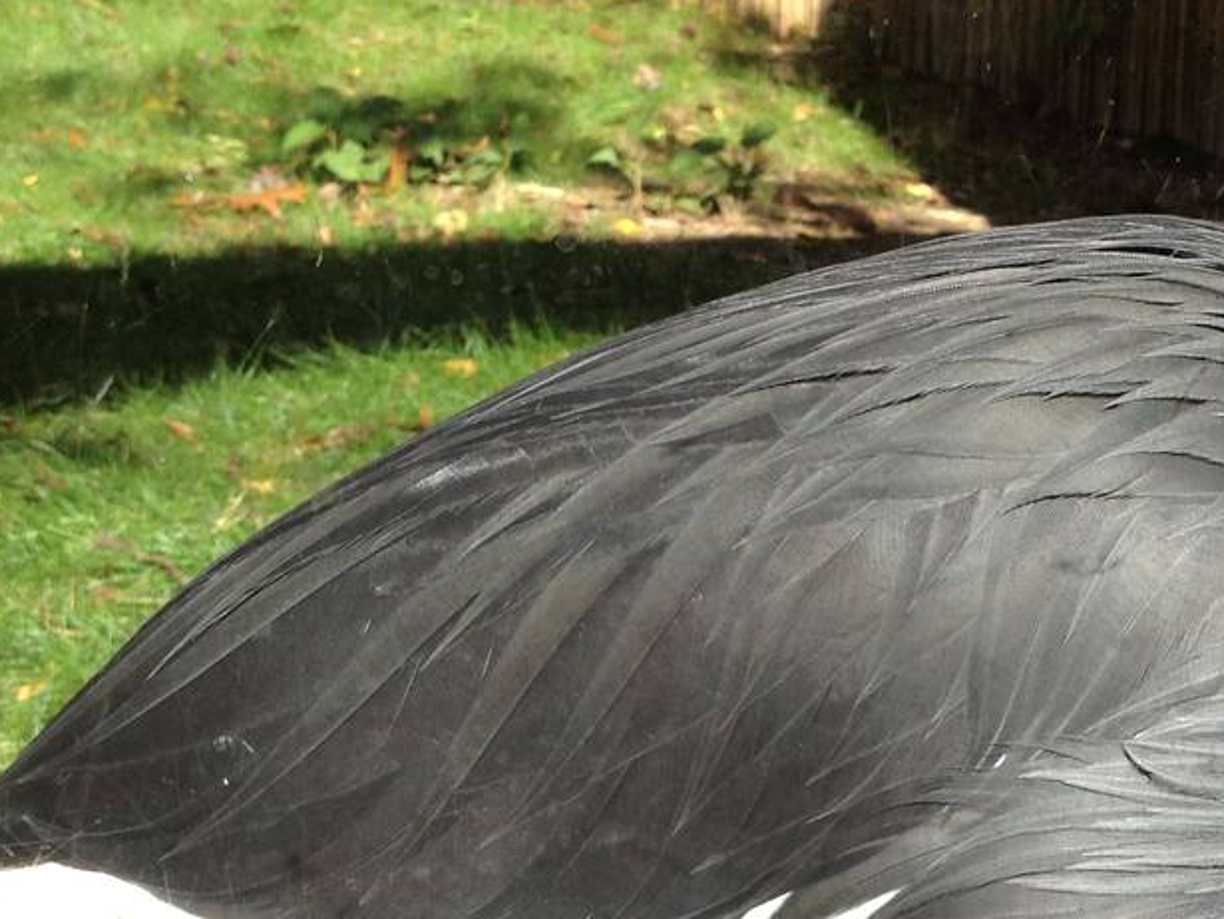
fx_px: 3220
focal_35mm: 91
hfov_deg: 21.1
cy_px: 537
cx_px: 1057
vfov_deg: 16.2
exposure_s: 1/673
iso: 64
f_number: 2.4
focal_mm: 4.28
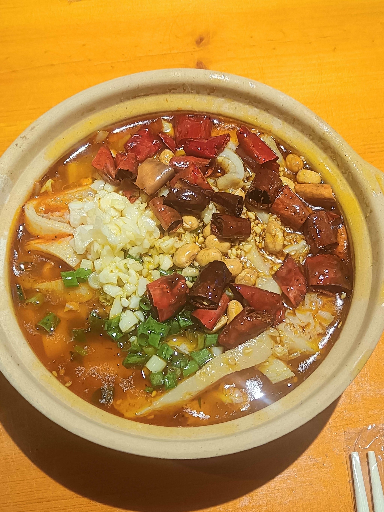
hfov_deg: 35.1
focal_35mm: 41
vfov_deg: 45.8
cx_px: 192
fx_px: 606
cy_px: 256
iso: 379
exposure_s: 1/50
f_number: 1.9
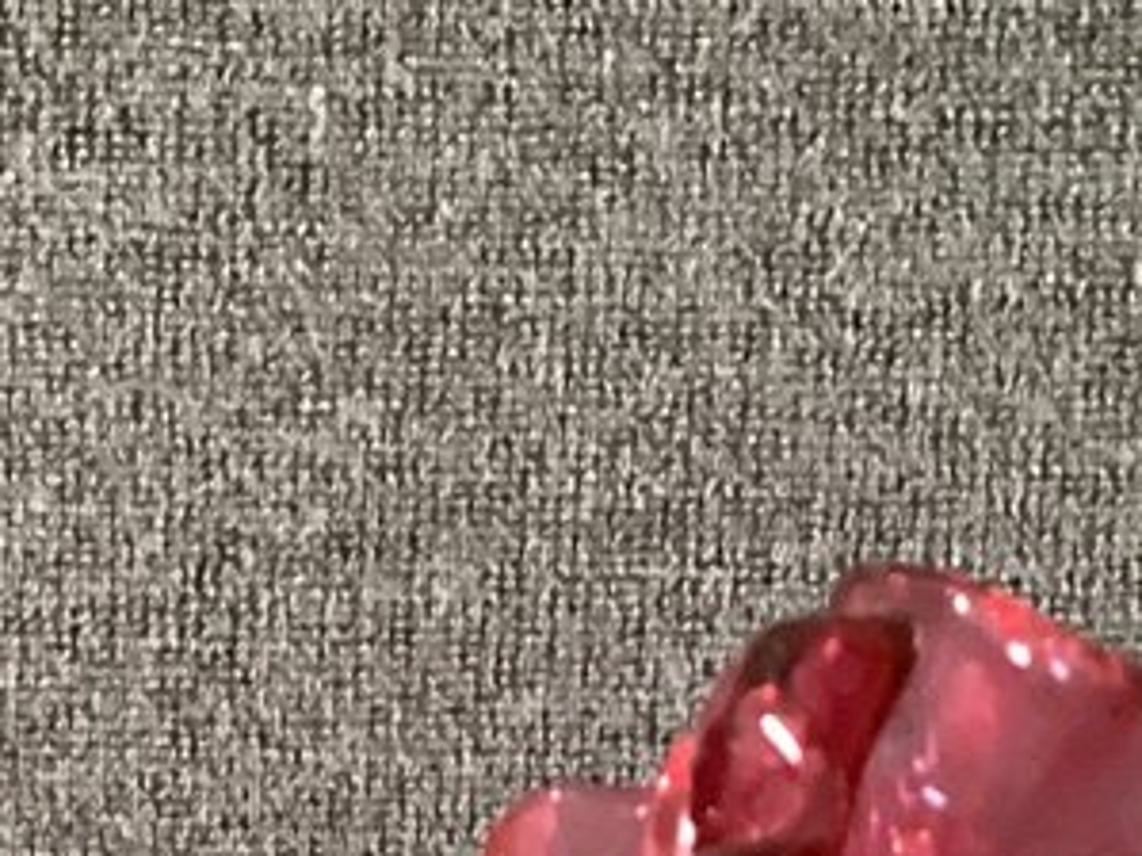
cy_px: 2043
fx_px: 5177
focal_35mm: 157
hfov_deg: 12.5
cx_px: 223
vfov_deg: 8.6
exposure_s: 1/30
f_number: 2.4
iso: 500
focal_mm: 3.3
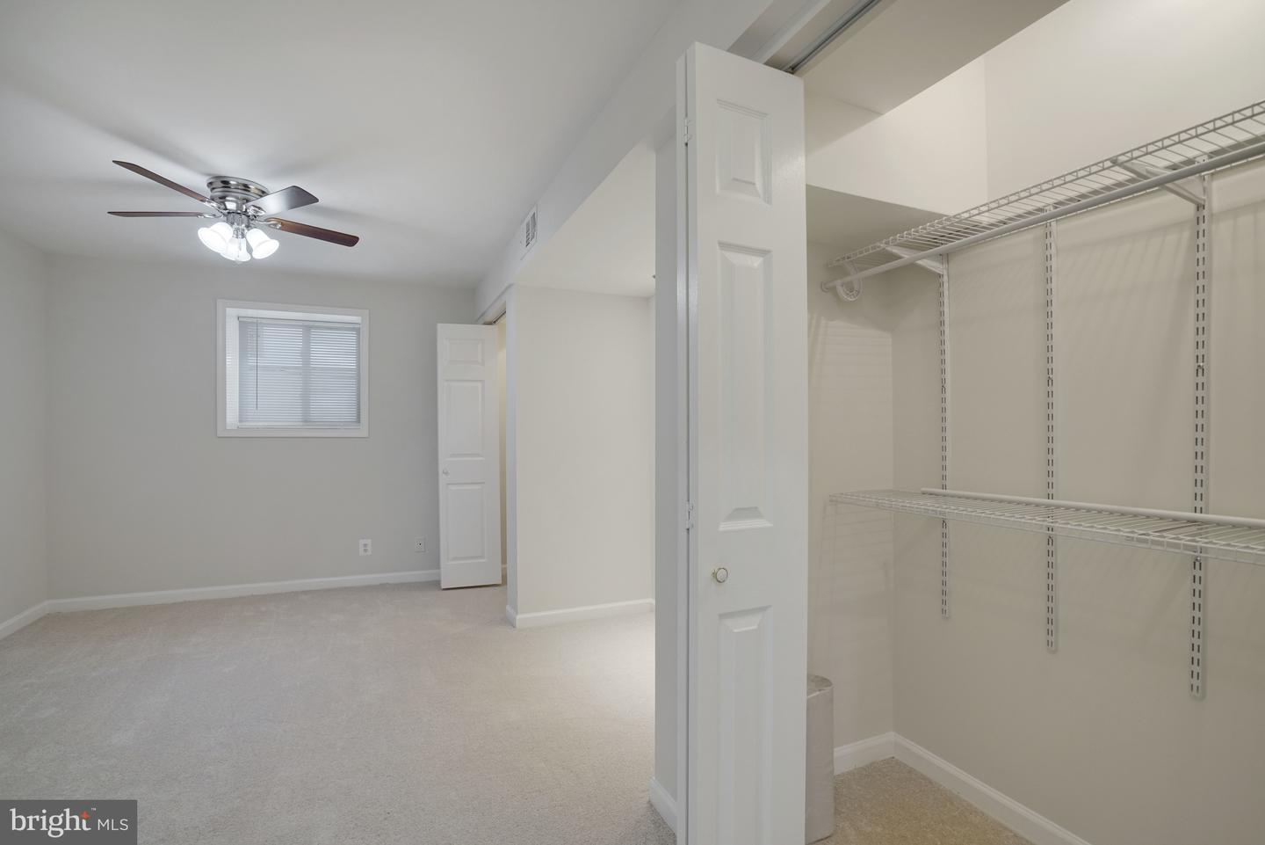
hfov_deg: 96.7
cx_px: 632
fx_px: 562
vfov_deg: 73.8
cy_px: 422
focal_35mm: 16
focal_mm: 16
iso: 1250
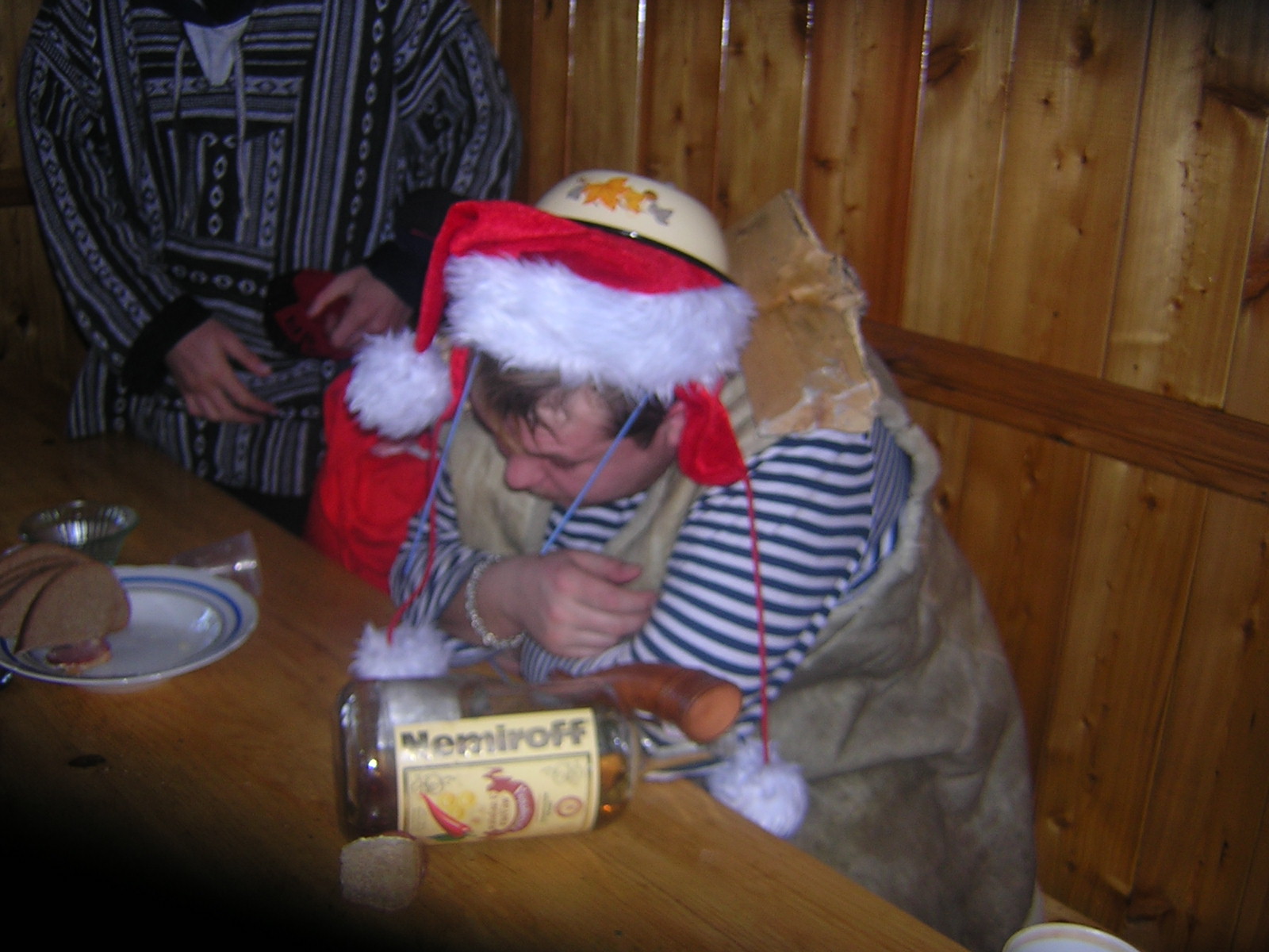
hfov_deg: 51.4
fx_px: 1320
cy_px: 476
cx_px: 634
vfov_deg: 39.7
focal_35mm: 36
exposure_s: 1/60.1
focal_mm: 4.7
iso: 100
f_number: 2.6
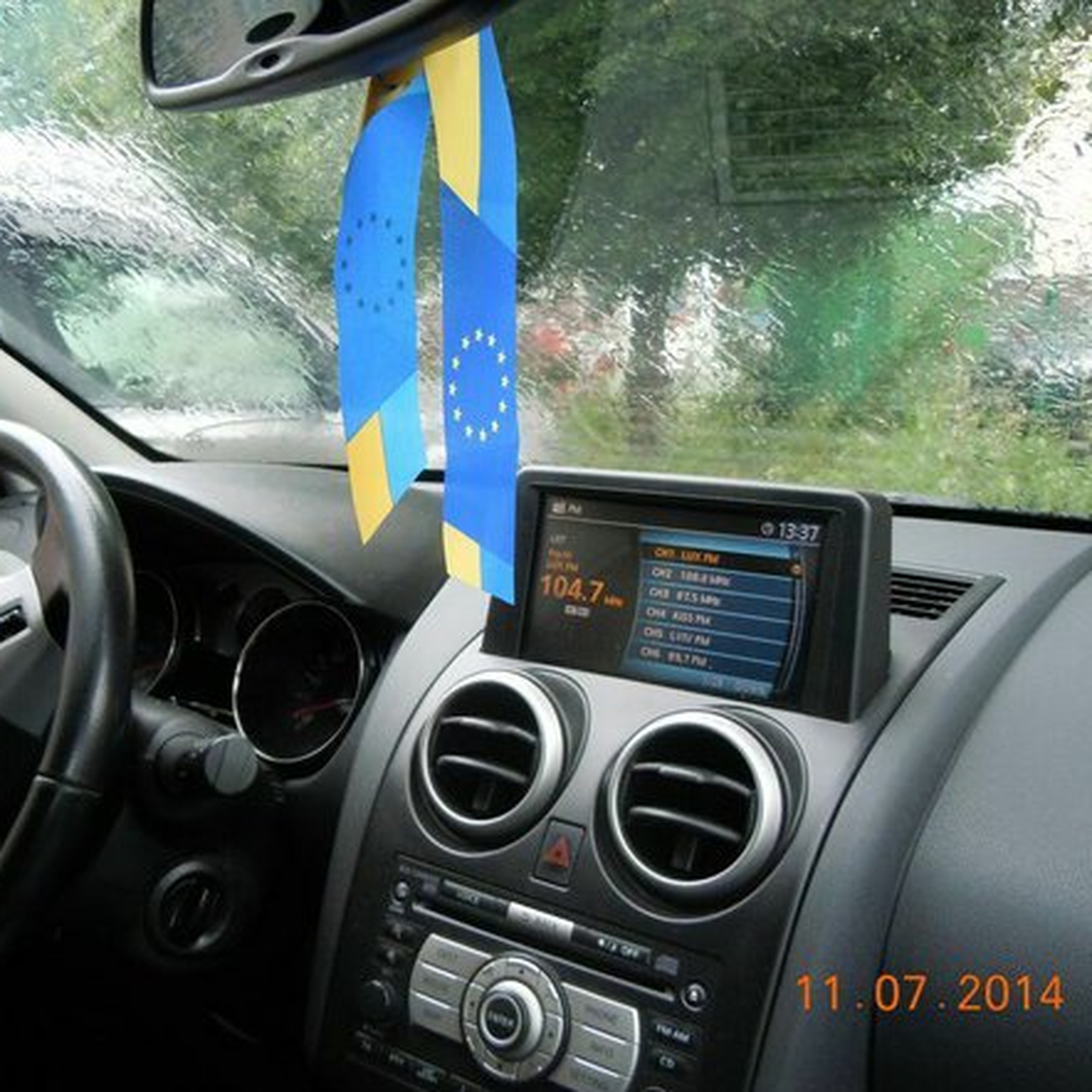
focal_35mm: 36
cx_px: 390
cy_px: 553
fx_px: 1285
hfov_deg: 45.5
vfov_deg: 46.0
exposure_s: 1/60
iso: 250
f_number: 3.5
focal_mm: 5.4
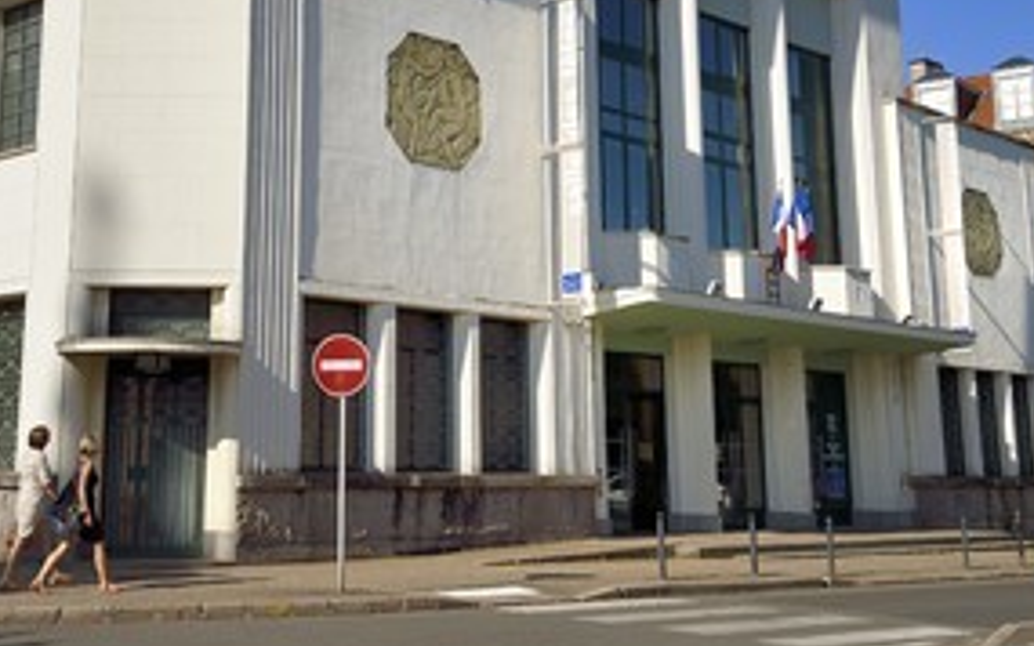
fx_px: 1437
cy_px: 163
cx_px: 386
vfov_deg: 25.0
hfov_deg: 39.3
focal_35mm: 51
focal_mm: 34
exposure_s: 1/320
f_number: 13
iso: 200
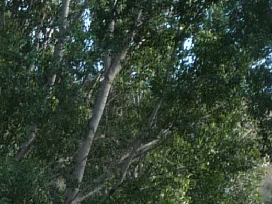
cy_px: 353
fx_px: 1925
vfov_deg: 6.0
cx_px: -225
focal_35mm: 245
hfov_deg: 7.8
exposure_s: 1/125
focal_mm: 6.3
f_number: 4
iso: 100
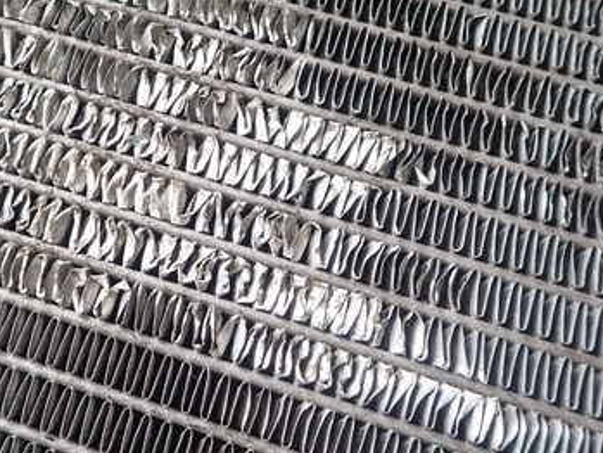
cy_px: 137
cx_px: 150
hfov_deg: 42.5
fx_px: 749
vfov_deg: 33.2
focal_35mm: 43
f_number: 2.8
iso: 100
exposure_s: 1/160
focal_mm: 4.5
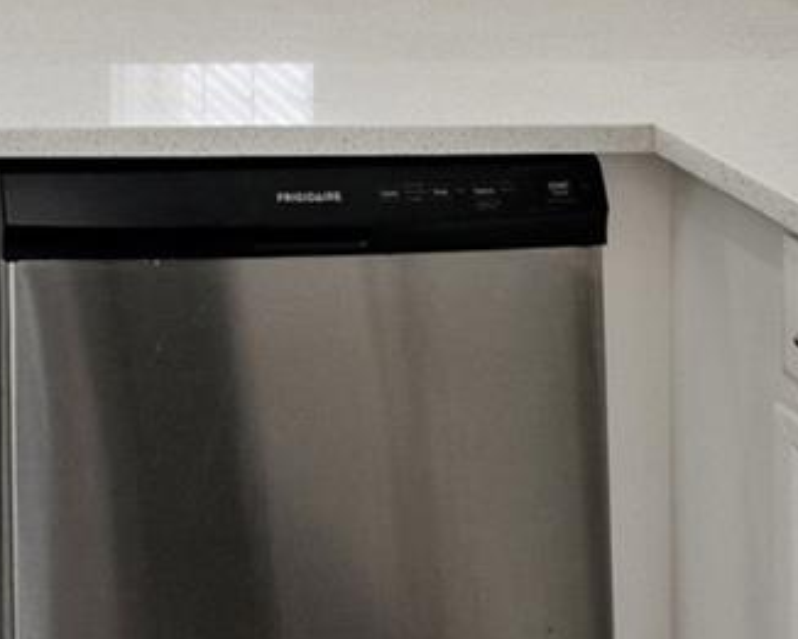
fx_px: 1652
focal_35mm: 70
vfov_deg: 17.6
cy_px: -521
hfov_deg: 22.8
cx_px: -352
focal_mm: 15.2
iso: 800
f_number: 10
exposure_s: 1/160
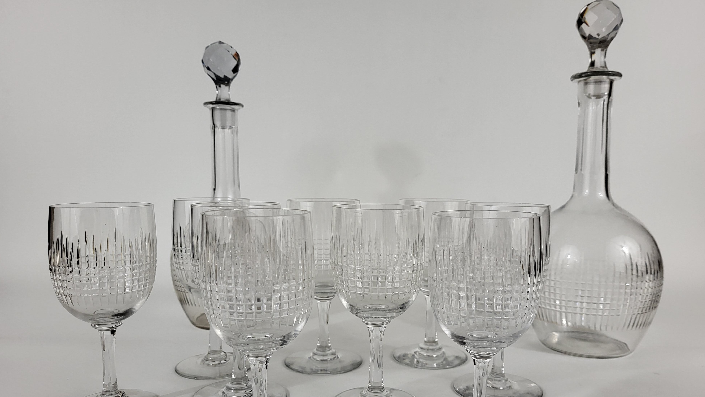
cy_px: 242
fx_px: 542
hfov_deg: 66.1
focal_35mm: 29
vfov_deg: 40.0
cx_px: 359
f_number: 1.8
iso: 160
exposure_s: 1/100
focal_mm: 5.4
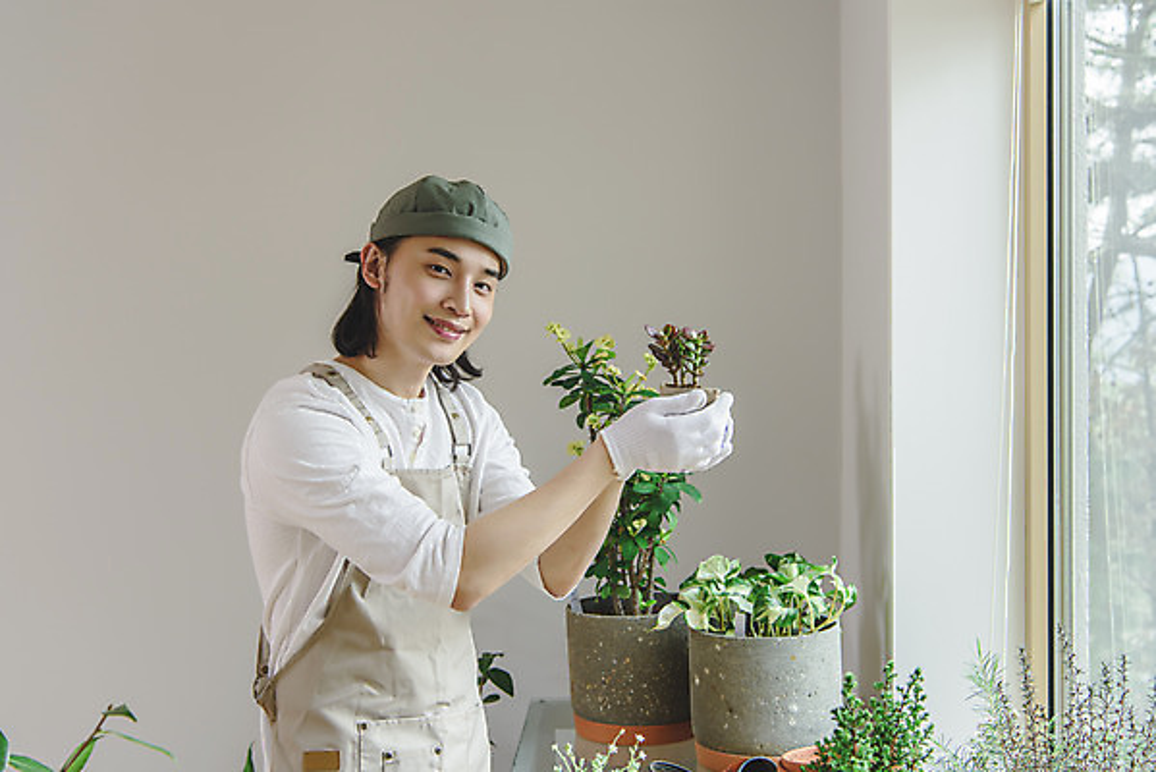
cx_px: 578
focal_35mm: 46
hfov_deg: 42.7
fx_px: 1478
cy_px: 386
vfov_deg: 29.3
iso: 320
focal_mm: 46
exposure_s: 1/125
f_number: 5.6
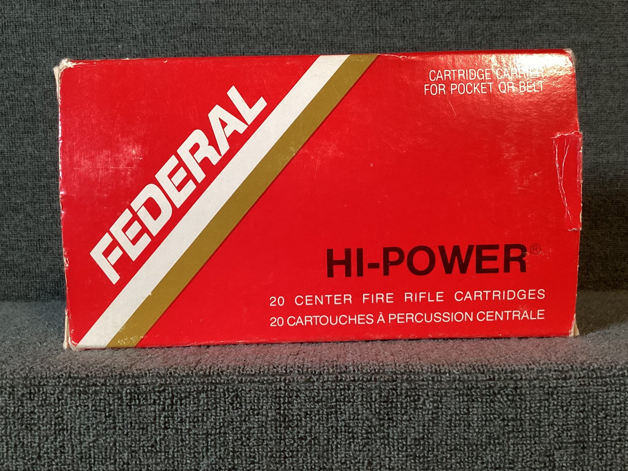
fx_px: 562
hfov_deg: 58.3
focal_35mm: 31
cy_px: 236
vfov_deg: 45.4
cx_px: 314
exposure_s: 1/60
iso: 160
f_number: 2.4
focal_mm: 3.3
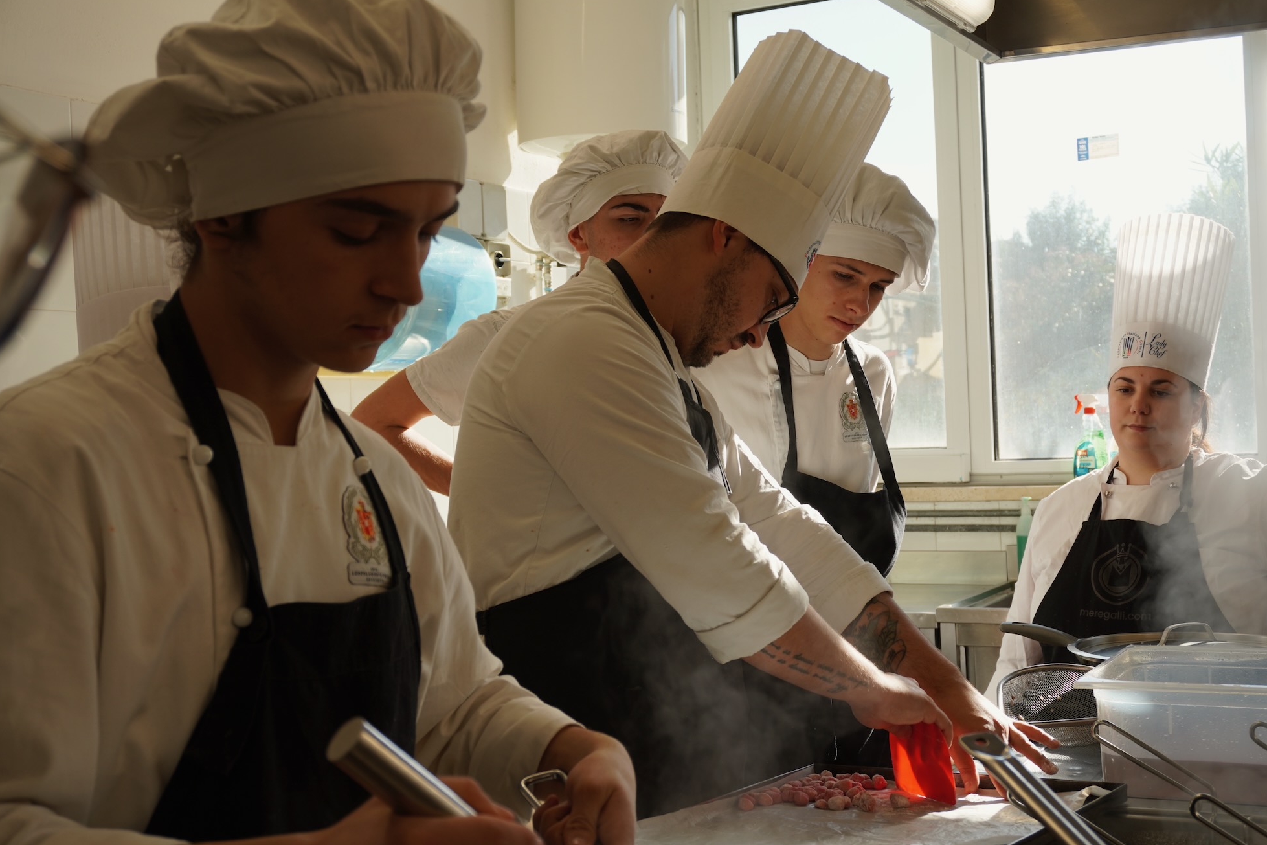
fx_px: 1619
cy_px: 414
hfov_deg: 42.7
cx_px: 644
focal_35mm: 46
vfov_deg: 29.2
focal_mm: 30
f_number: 5.6
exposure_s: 1/100
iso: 100
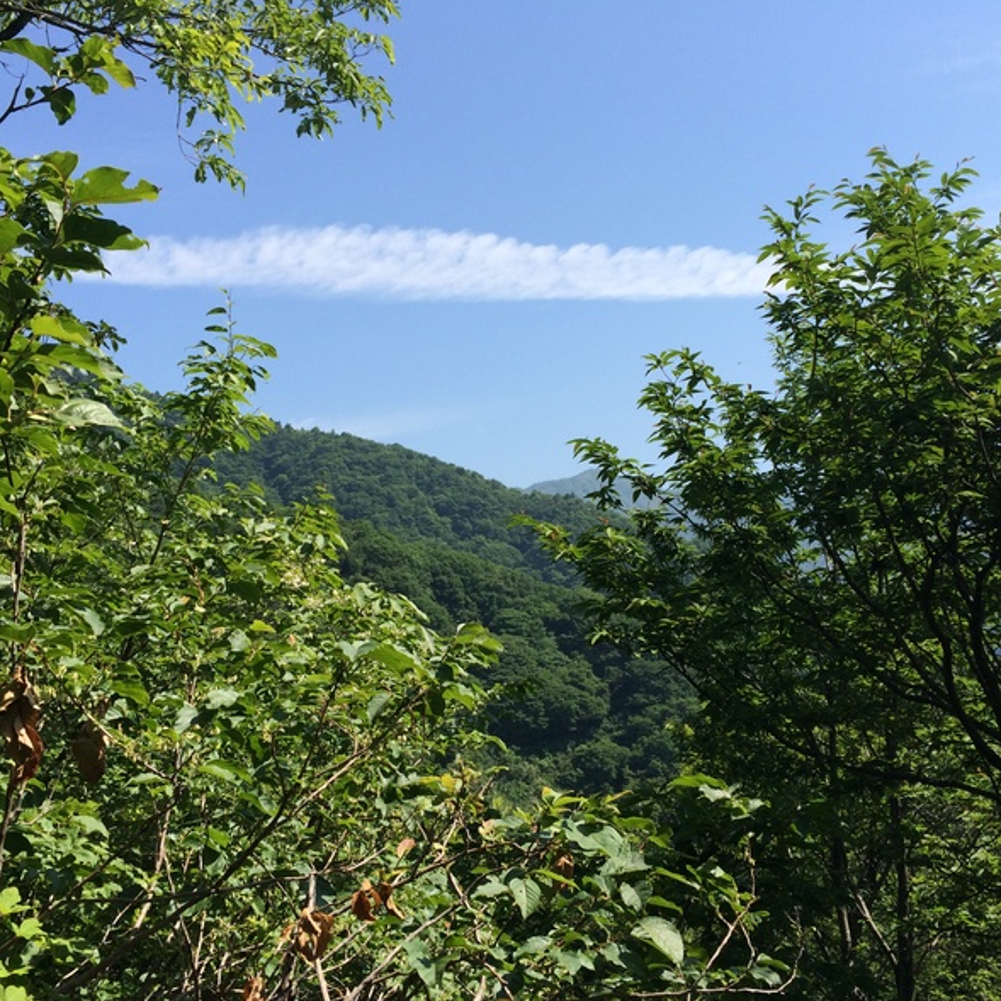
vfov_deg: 46.0
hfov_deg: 46.0
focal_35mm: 36
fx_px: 1178
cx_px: 500
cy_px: 505
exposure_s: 1/1866
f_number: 2.2
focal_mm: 4.12
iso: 40
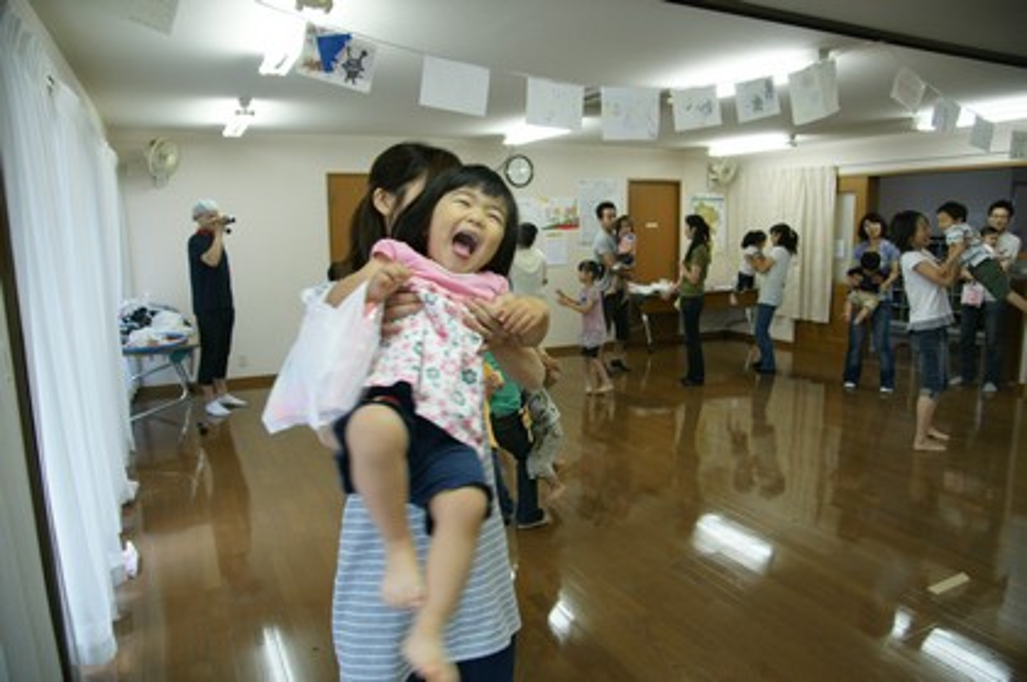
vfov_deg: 53.0
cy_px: 341
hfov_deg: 73.8
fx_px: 684
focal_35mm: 24
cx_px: 514
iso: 800
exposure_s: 1/125
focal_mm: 16
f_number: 3.5
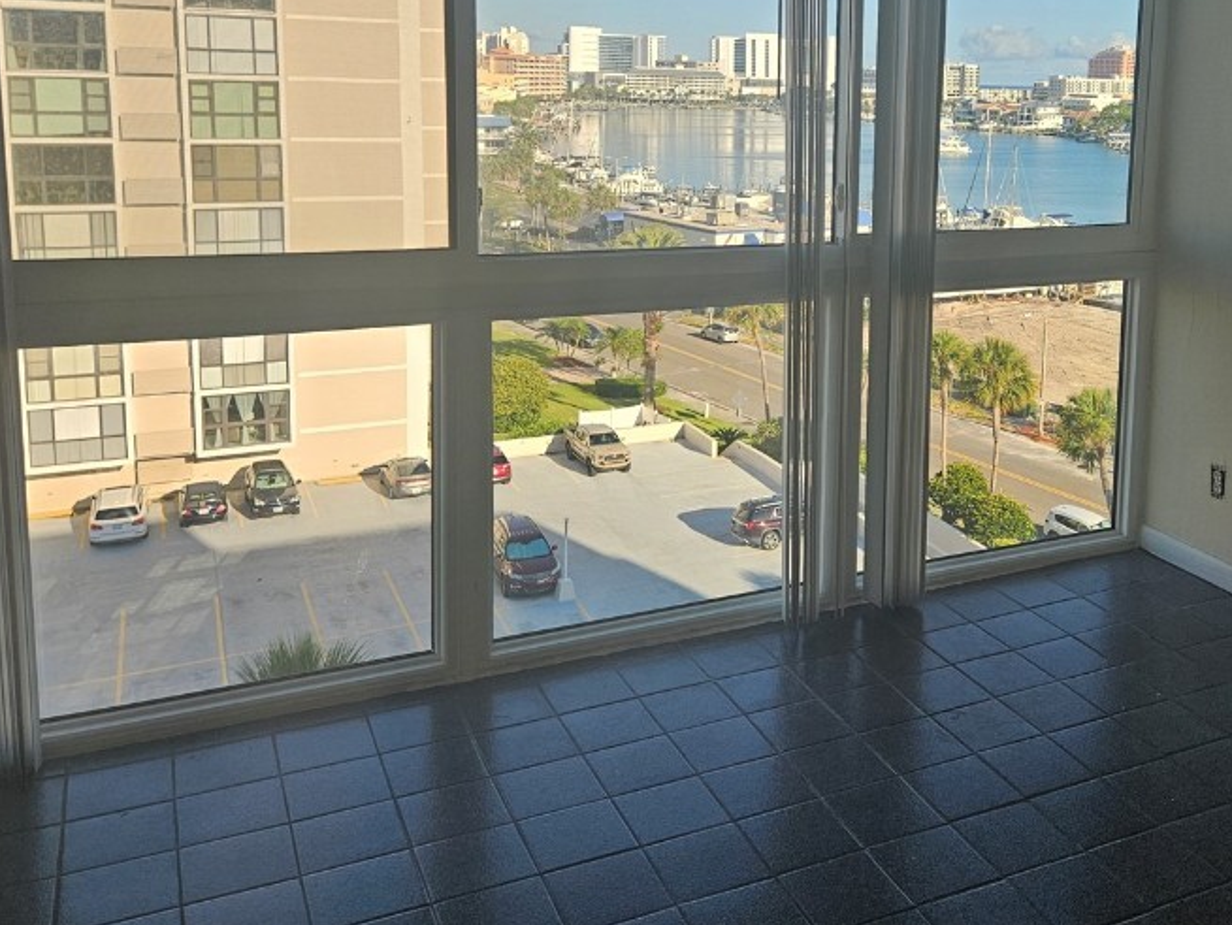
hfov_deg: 50.2
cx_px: 844
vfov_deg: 38.9
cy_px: 262
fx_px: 1282
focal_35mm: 36
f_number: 1.8
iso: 40
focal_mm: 5.4
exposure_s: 1/1192
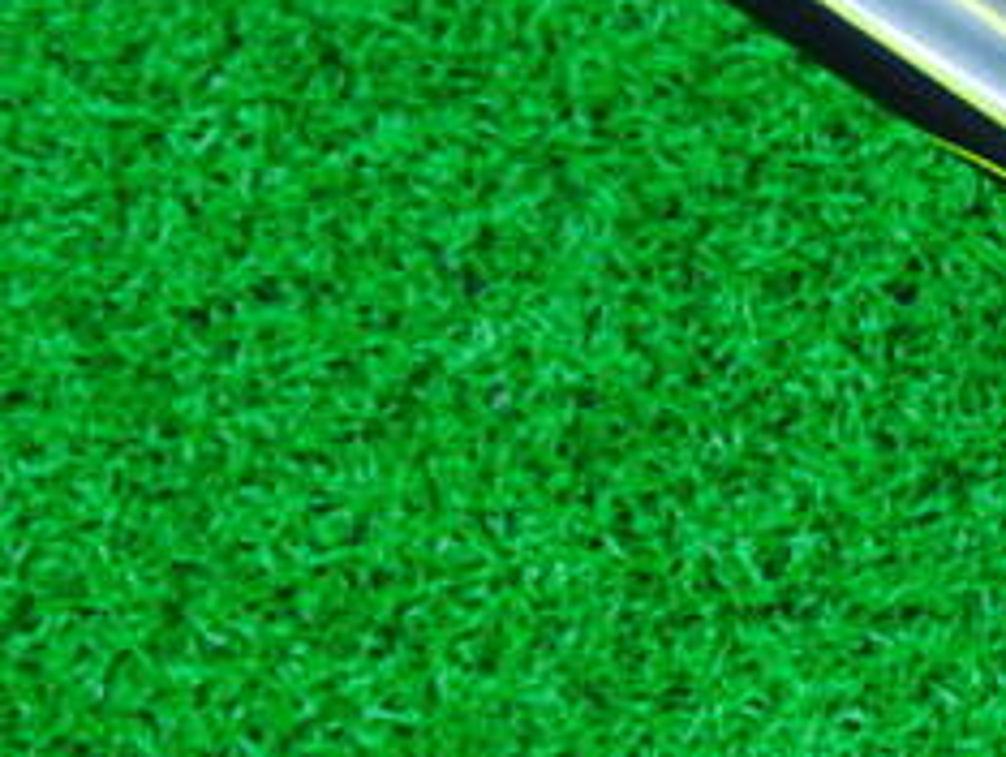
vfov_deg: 14.6
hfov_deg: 18.8
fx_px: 2938
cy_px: 168
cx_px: 1066
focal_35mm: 101
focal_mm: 6.42
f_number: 3.6
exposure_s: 1/25
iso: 400
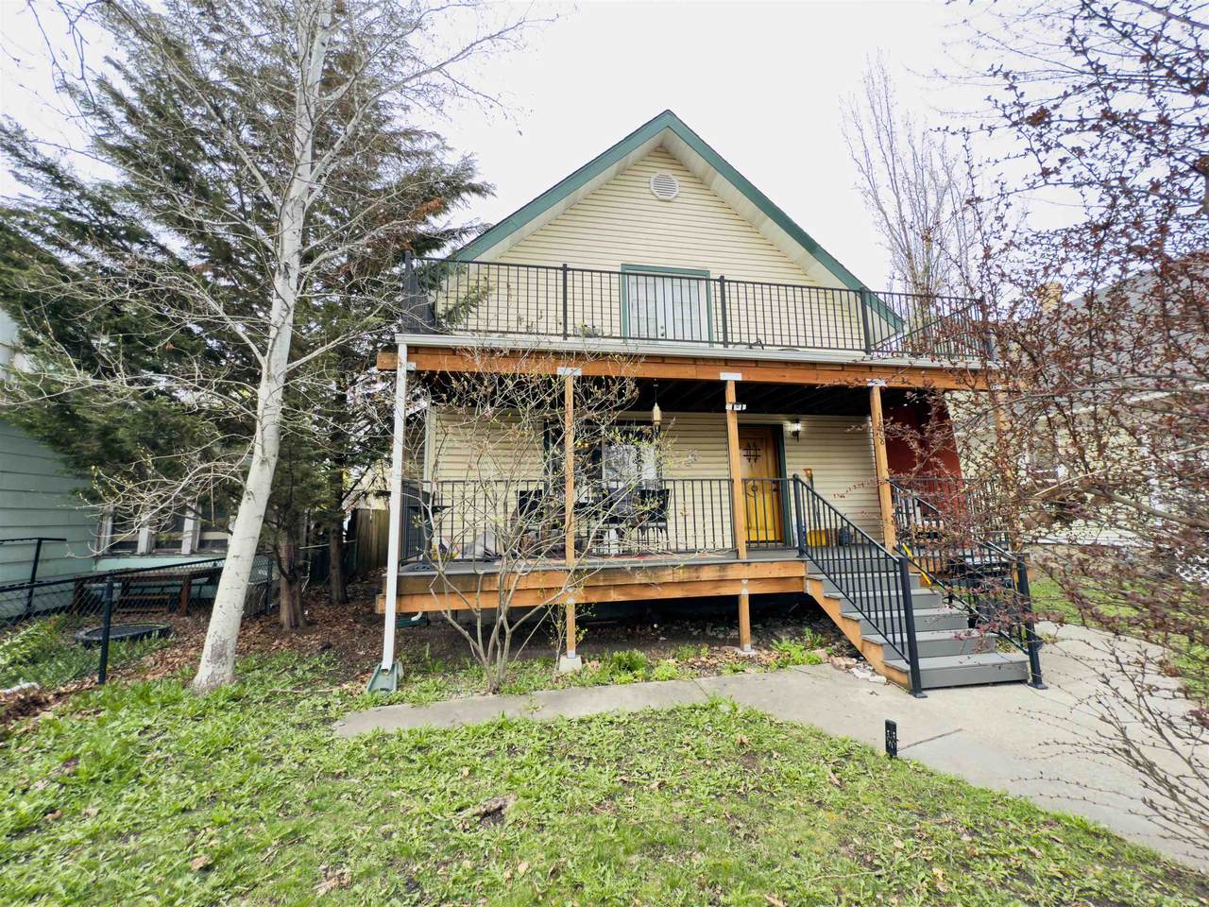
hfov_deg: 102.1
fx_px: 489
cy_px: 454
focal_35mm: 14
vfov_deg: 85.7
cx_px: 604
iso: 32
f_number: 2.2
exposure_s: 1/121
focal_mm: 2.22
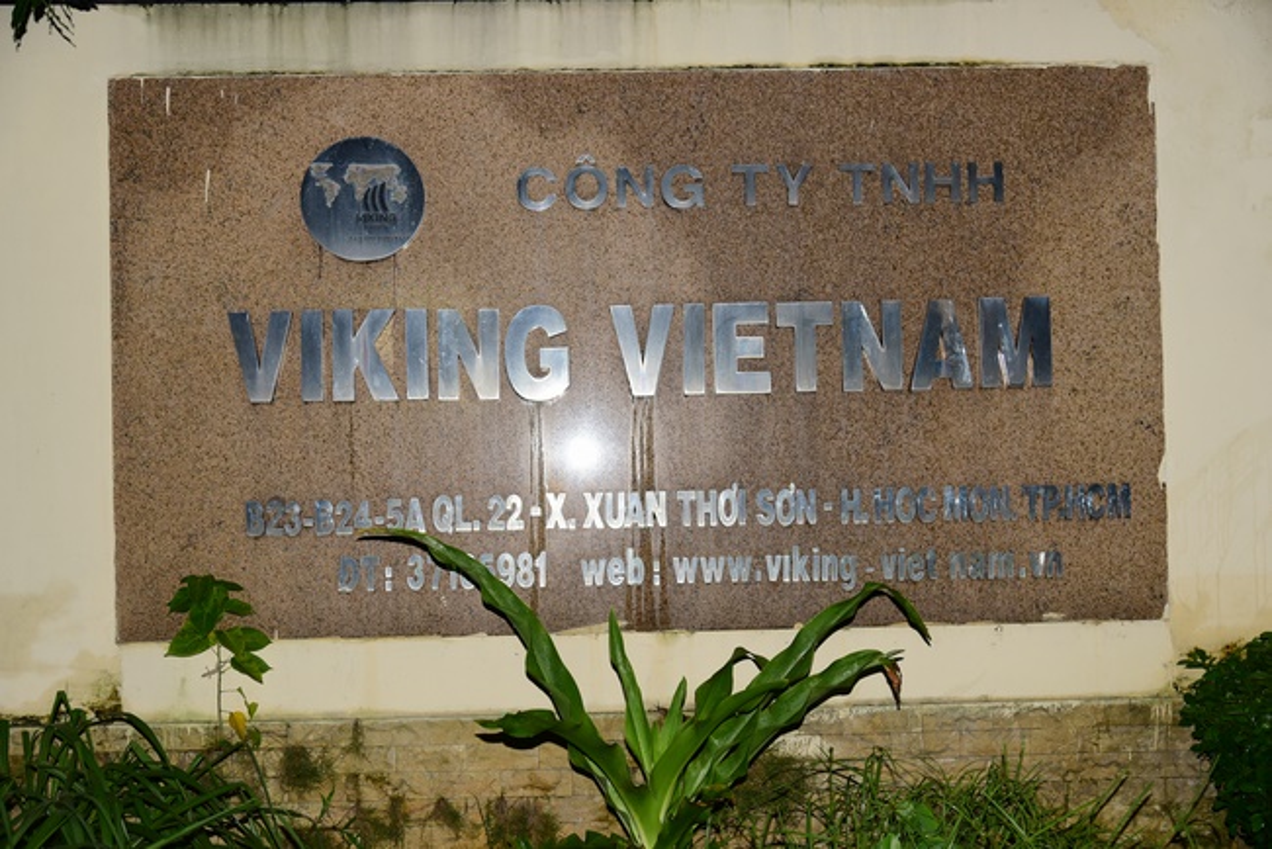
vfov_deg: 28.1
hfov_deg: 41.1
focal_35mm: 48
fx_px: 1697
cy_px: 424
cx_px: 636
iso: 320
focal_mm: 48
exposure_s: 1/60
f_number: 4
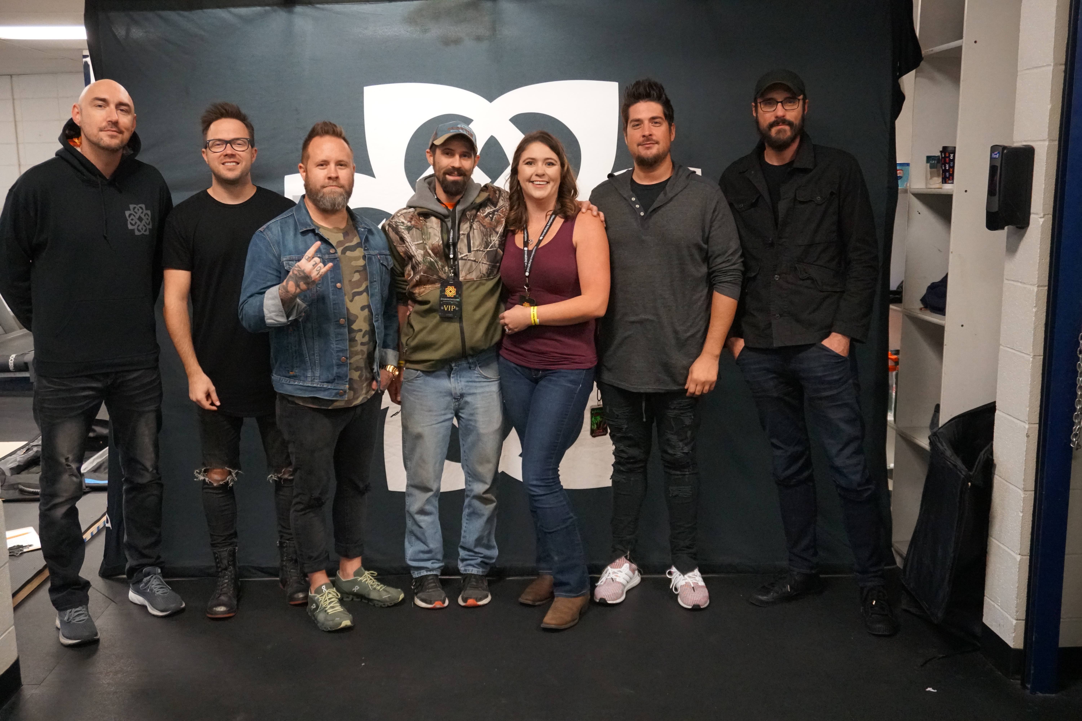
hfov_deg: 55.1
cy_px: 360
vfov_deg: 38.4
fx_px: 1037
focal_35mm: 34
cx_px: 541
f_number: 4
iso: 6400
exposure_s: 1/60
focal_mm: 23
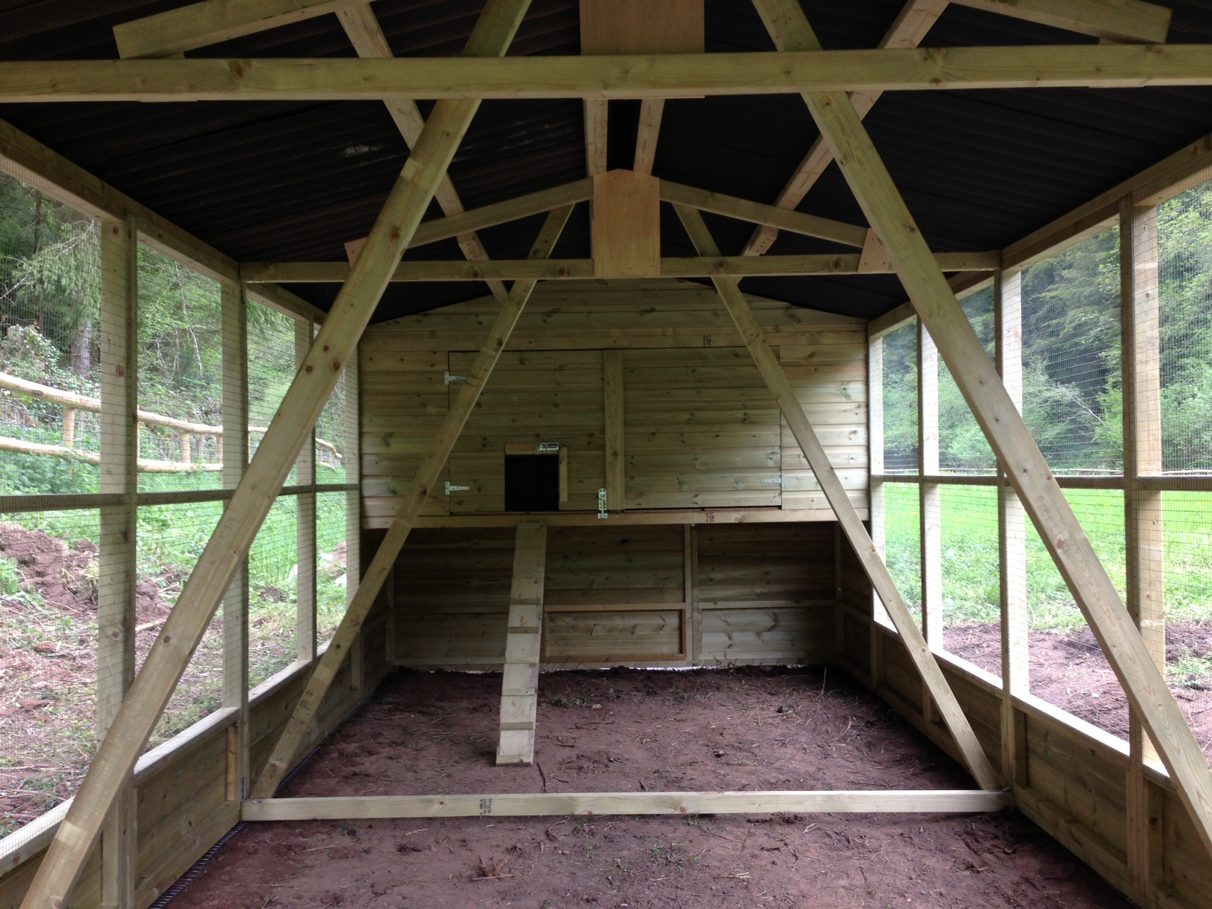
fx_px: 1155
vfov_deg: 42.9
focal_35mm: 33
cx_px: 606
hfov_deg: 55.4
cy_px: 454
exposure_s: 1/120
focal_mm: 4.13
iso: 80
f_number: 2.4
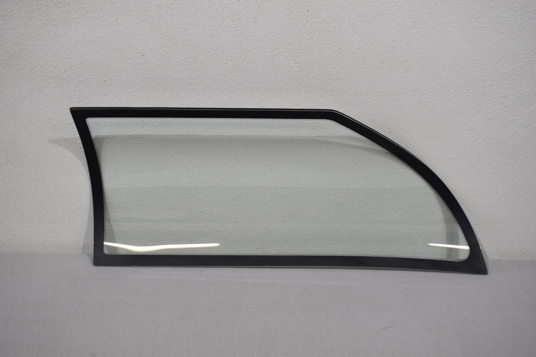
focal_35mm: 40
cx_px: 268
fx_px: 603
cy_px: 178
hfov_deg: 47.9
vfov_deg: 33.0
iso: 360
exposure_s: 1/125
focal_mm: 27
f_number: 5.6
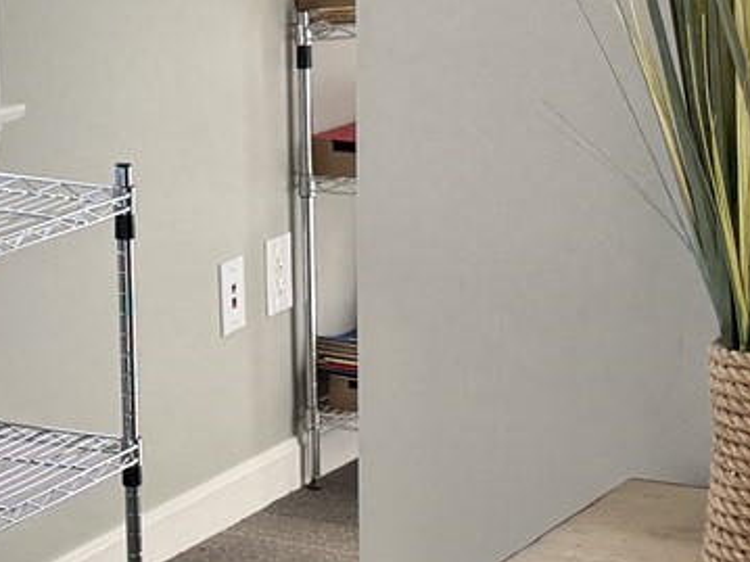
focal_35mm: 137
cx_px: 42
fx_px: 2967
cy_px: 416
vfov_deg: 10.8
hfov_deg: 14.2
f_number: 1.78
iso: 80
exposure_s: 1/412
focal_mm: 6.76
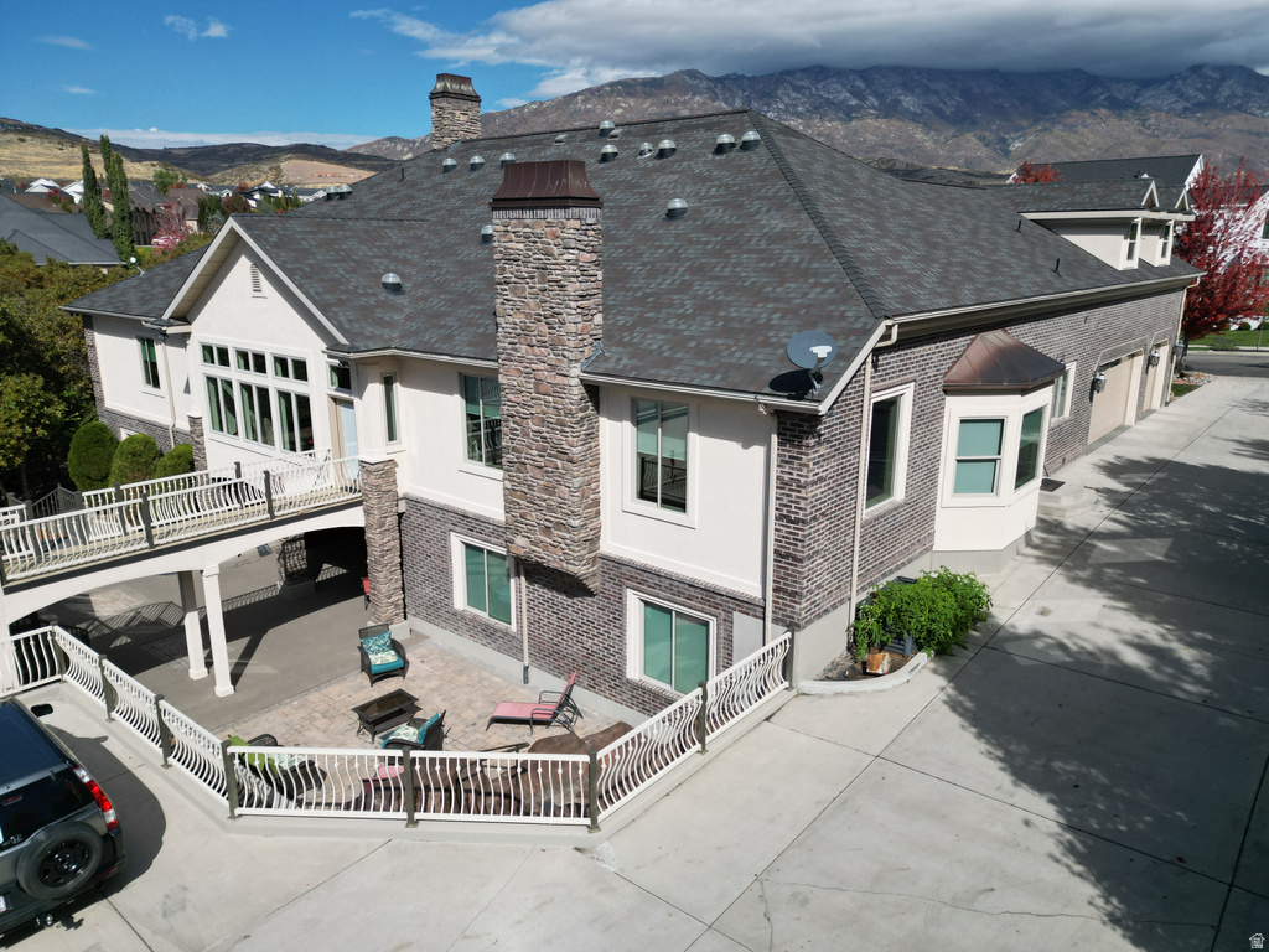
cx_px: 634
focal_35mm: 24
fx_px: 880
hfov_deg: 71.6
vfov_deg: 56.8
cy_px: 476
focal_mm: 6.72
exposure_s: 1/6000
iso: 150
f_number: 1.7
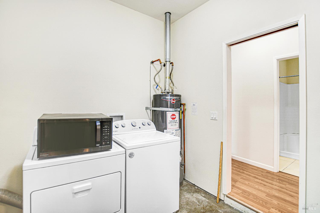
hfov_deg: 96.8
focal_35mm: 16
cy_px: 106
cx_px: 160
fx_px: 142
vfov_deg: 73.7
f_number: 3.5
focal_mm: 11
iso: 100
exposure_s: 1/25
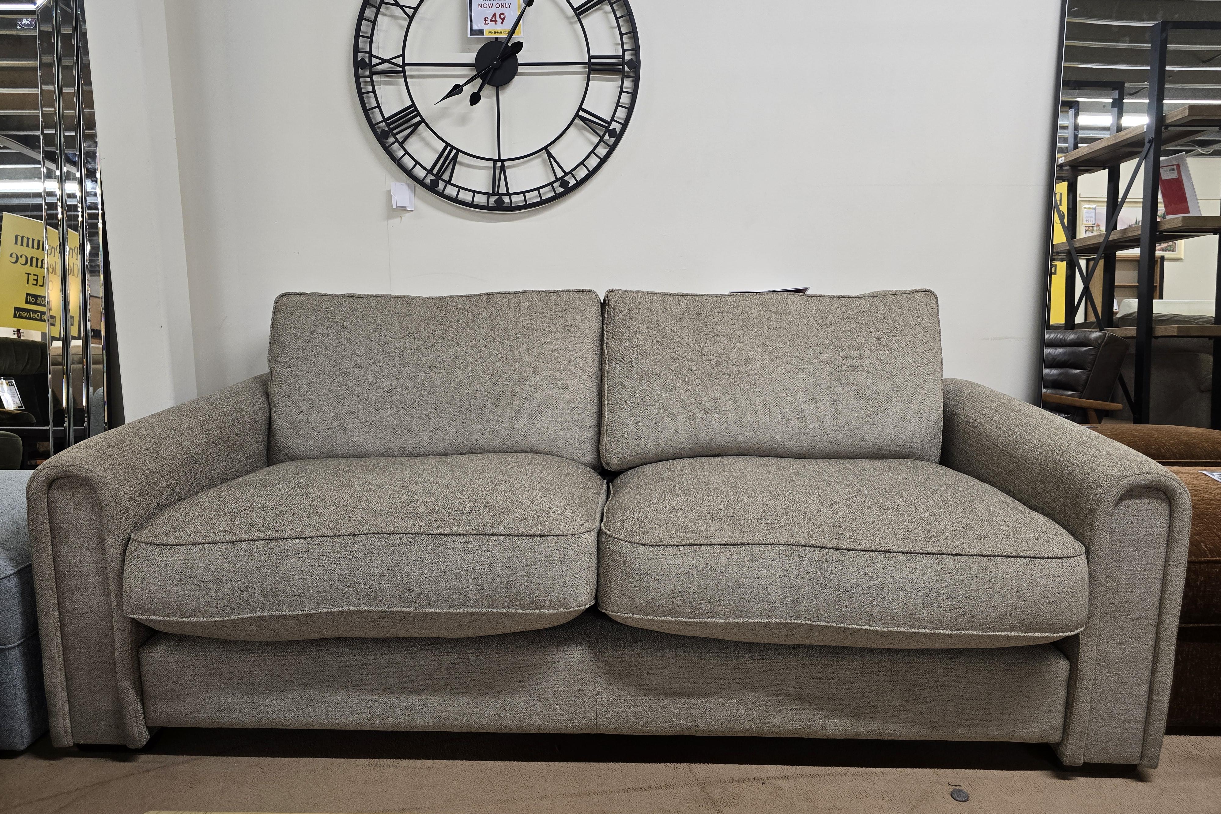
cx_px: 612
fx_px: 814
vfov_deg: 53.0
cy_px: 366
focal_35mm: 24
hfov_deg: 73.7
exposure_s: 1/100
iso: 160
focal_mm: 6.3
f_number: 1.7
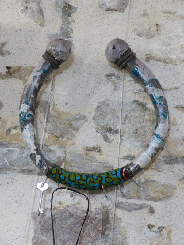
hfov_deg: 39.7
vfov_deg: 51.4
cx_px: 92
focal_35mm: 36
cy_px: 122
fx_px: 255
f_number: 2.8
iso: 400
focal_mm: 6.4
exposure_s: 1/60
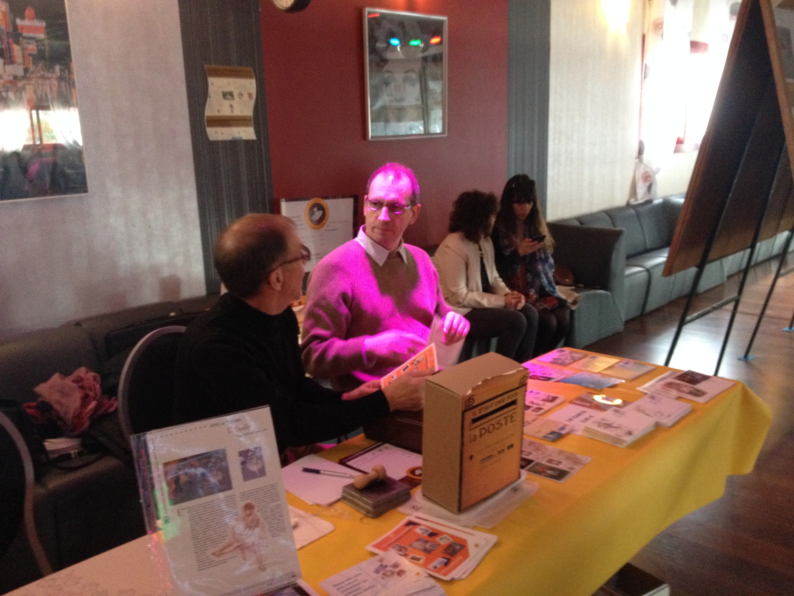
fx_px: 803
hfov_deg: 52.6
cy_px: 298
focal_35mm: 35
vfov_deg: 40.7
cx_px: 397
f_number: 2.4
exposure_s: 1/20
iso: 320
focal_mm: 4.28
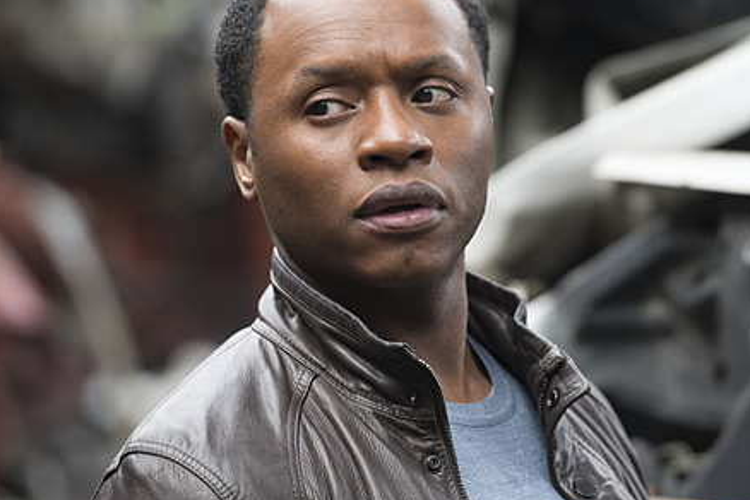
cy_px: 295
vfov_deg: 3.9
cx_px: 440
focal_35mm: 356
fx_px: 7416
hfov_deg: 5.8
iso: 160
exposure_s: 1/125
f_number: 3.5
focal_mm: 200
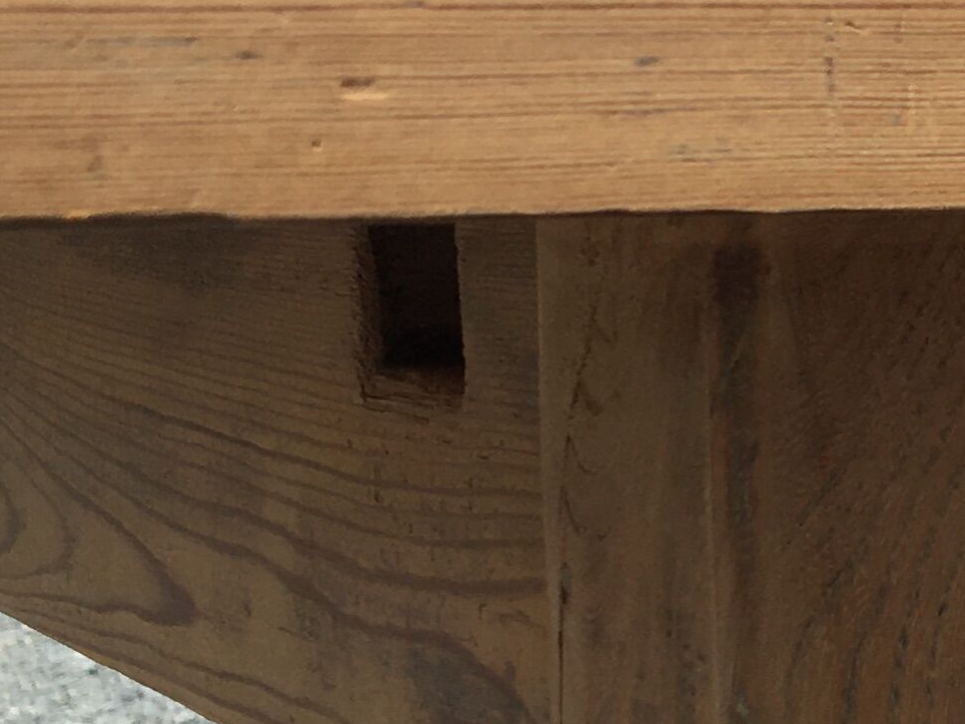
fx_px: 3374
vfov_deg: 12.2
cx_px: 1341
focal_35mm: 121
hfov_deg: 15.3
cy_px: 561
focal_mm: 4.15
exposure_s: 1/1350
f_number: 2.2
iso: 25
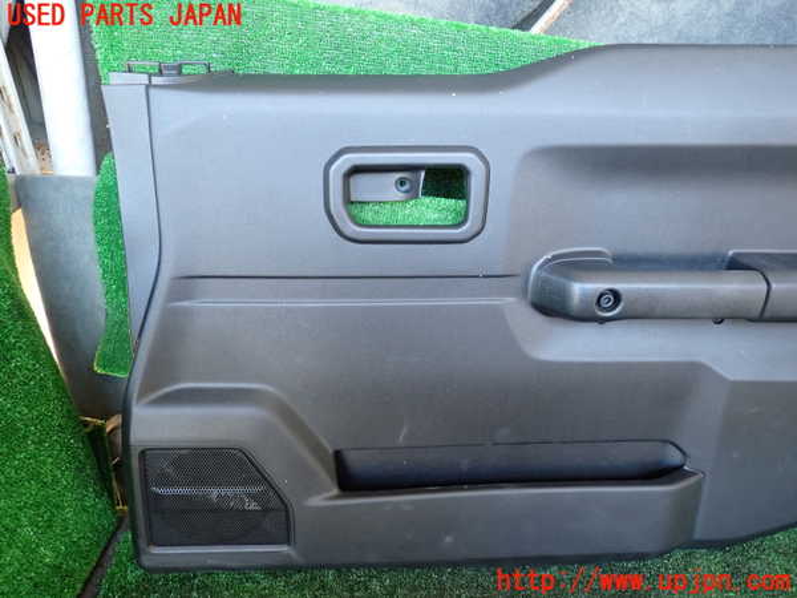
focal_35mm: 25
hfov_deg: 69.4
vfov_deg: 54.9
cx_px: 398
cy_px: 299
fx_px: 576
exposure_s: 1/30
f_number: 2
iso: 320
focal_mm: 4.5
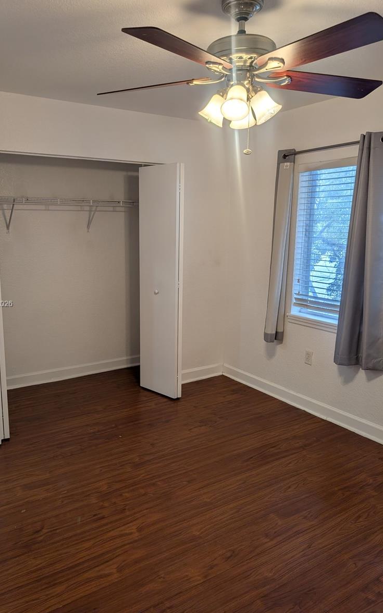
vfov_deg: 70.4
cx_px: 151
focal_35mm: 26
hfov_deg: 47.3
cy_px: 304
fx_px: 434
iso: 24
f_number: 1.68
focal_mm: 6.9
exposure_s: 1/125
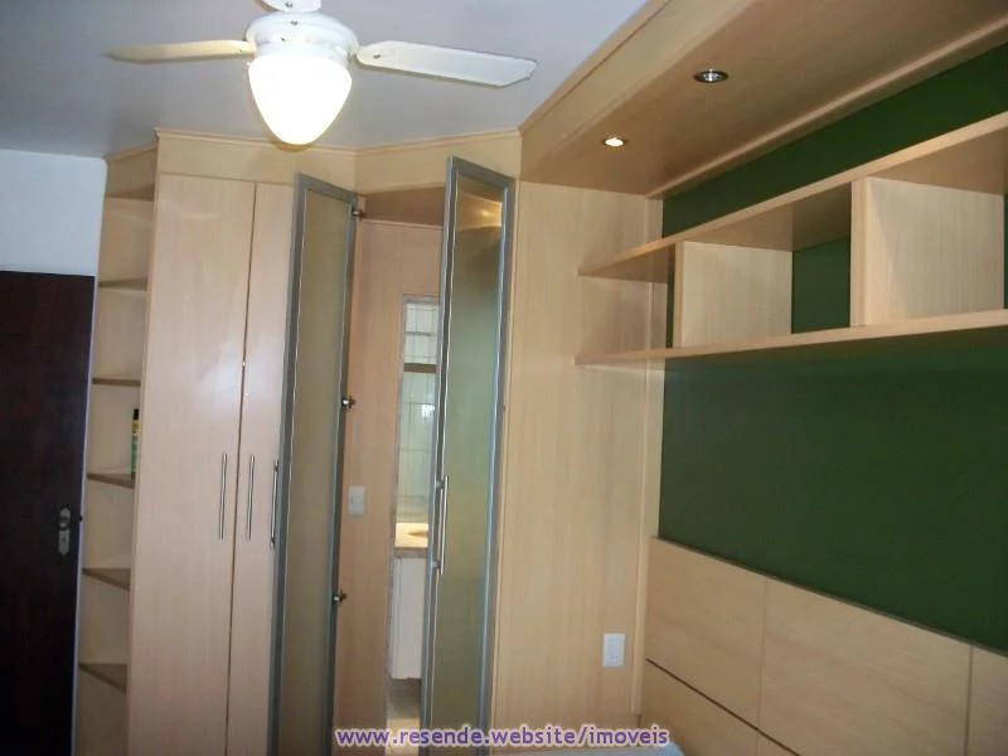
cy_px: 378
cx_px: 504
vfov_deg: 44.2
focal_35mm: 32
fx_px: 932
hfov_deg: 56.8
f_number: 2.9
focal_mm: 5.7
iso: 250
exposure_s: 1/60
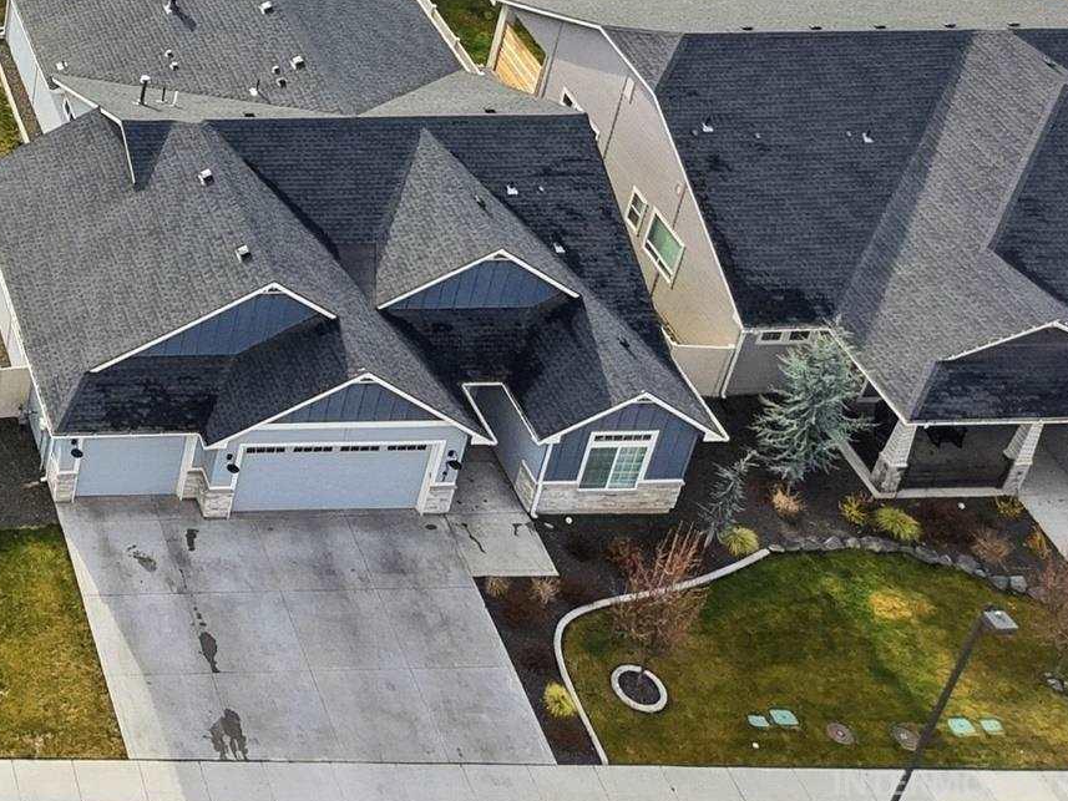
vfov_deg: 19.3
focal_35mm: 70
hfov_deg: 23.4
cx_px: -436
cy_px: -255
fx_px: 2160
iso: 410
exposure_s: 1/6400
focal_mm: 8.7
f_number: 1.8
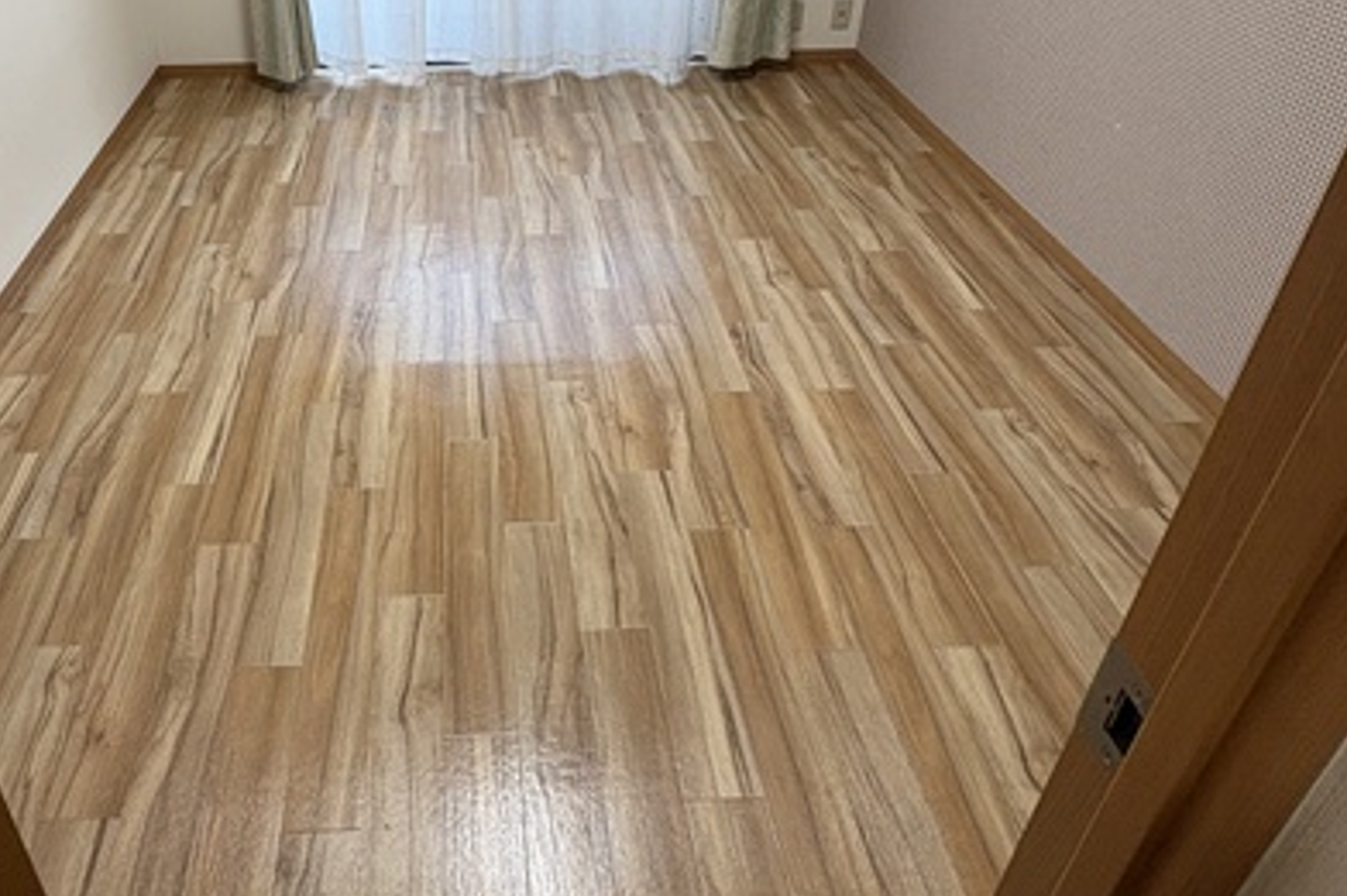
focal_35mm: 26
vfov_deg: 46.9
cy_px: 182
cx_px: 462
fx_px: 972
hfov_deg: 67.7
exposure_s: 1/120
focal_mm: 2.22
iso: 125
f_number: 2.2
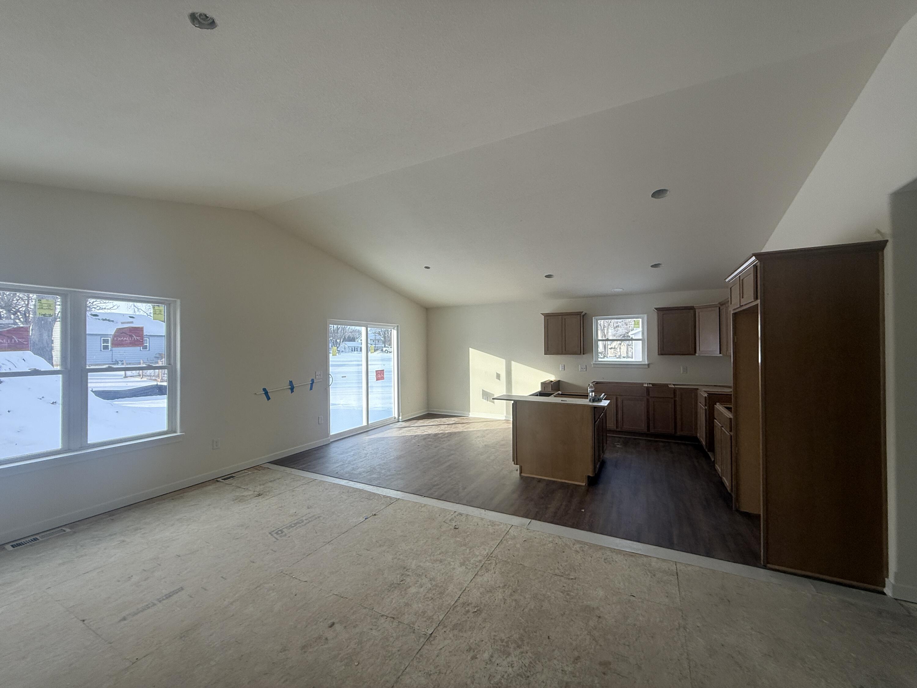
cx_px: 458
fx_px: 371
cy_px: 344
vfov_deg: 85.7
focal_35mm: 14
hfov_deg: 102.1
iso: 64
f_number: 2.2
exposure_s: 1/233
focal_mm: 2.22
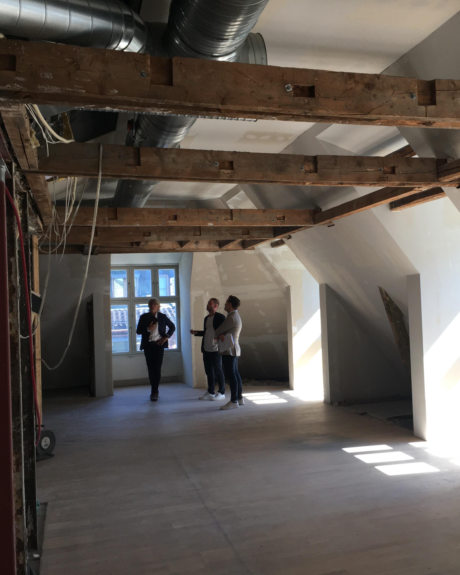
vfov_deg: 47.9
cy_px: 286
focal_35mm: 38
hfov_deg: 38.6
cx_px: 315
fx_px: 647
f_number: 2.2
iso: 40
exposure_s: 1/100
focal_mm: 4.15
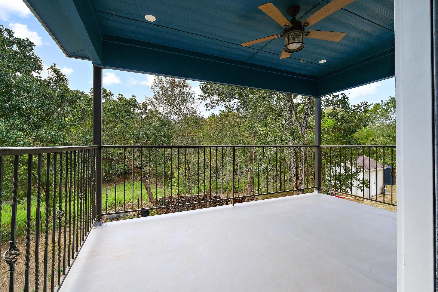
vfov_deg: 77.3
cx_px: 219
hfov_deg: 100.4
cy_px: 146
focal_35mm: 15
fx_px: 182
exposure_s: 1/300
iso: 800
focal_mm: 10
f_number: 6.4
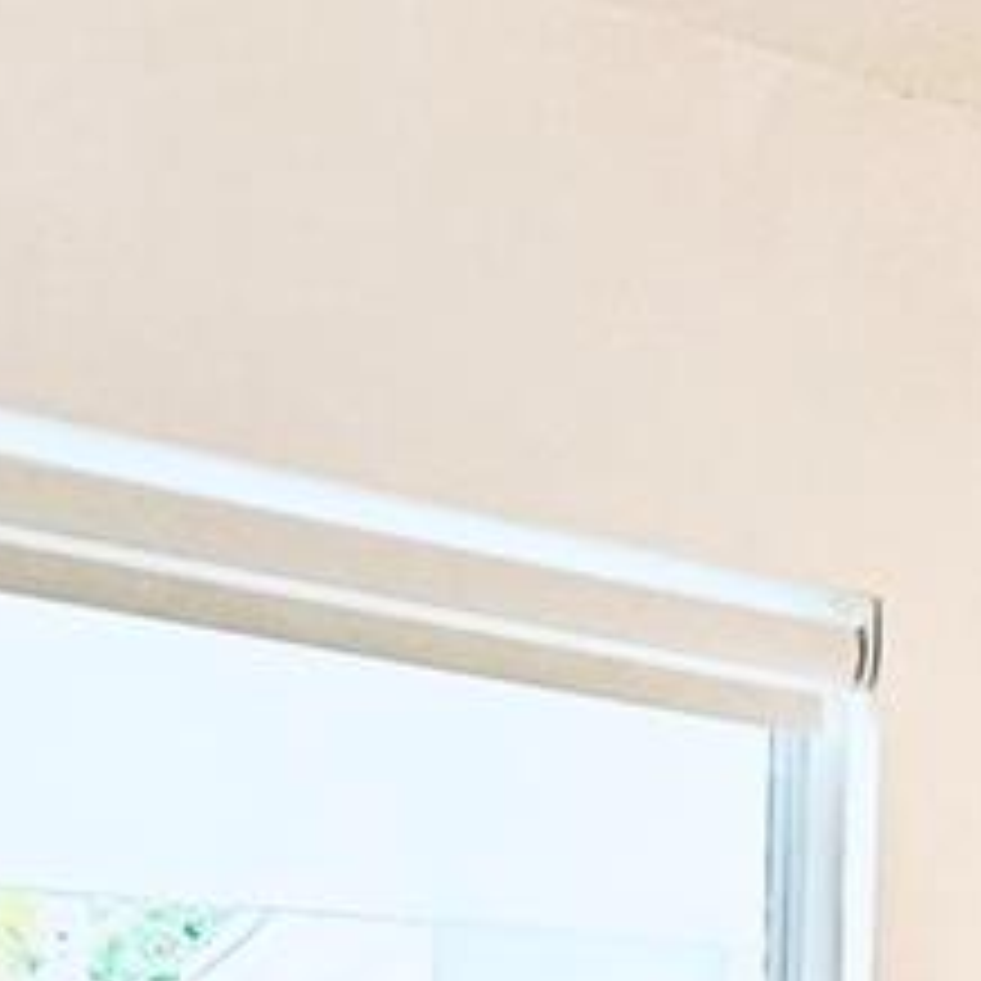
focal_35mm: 68
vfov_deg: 20.9
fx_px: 2180
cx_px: 1305
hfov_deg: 22.5
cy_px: 1539
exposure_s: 1/120
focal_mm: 2.22
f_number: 2.2
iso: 250
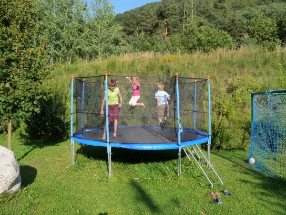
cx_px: 143
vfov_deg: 44.2
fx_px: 264
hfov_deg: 56.8
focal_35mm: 32
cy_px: 108
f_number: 5.6
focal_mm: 5.6
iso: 160
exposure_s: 1/320
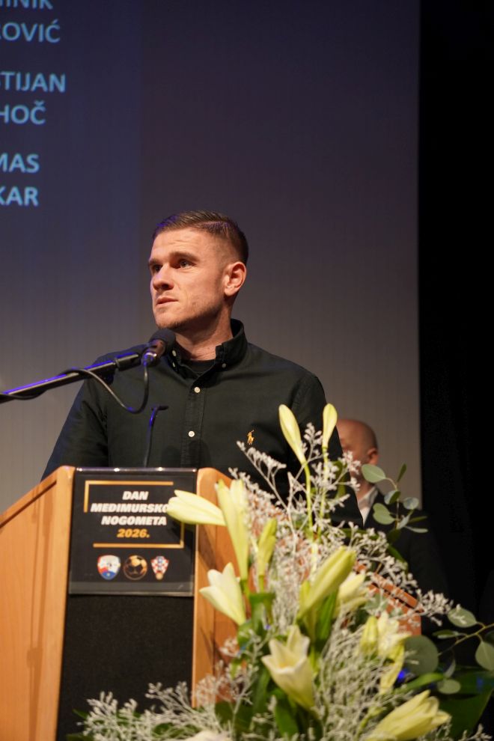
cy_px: 370
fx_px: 1457
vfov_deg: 28.5
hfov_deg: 19.2
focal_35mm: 71
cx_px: 247
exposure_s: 1/100
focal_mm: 47.2
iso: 1250
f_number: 2.8
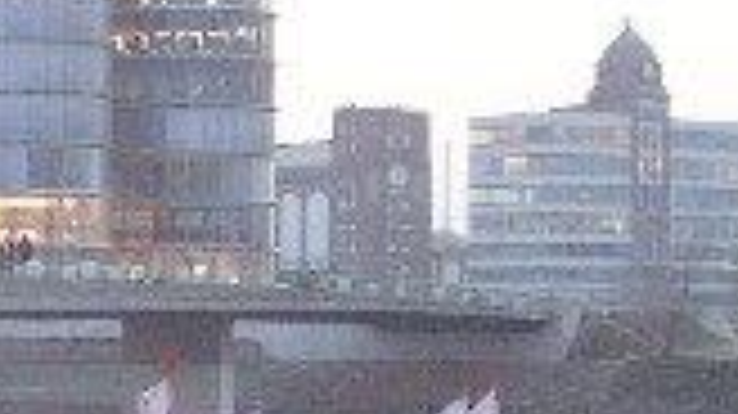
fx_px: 2503
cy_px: 292
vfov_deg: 9.4
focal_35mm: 128
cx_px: -243
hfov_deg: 15.9
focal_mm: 5.6
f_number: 2.7
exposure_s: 1/20
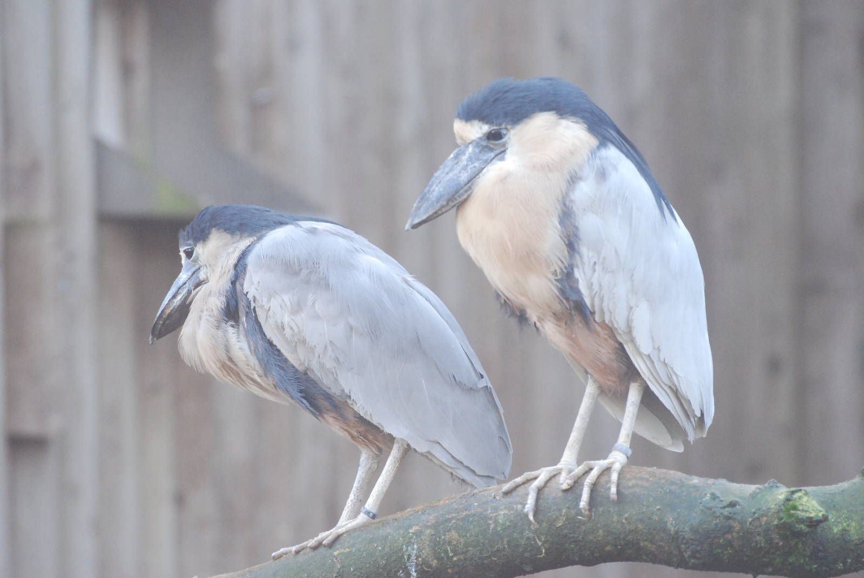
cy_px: 289
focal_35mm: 292
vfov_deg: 4.7
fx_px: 7028
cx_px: 432
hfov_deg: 7.0
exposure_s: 1/160
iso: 1600
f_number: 7.1
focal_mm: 195
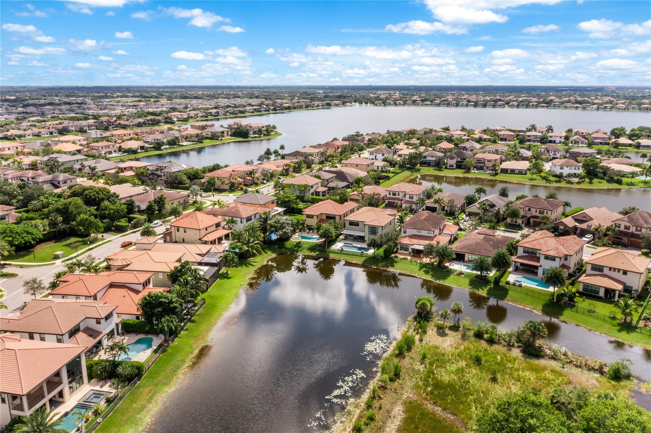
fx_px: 506
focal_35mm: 28
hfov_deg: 65.5
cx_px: 326
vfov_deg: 46.4
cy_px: 216
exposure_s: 1/640
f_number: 11
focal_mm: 10.26
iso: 400
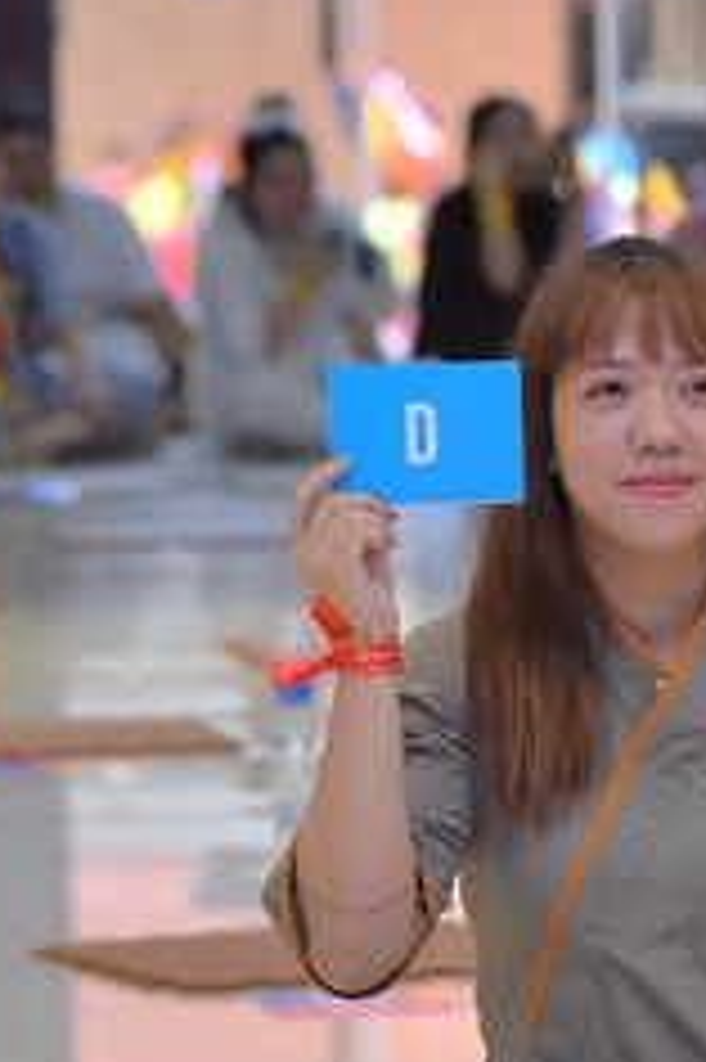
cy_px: 396
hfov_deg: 4.1
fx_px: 9750
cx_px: 695
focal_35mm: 331
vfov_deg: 6.2
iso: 800
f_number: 4.5
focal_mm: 120
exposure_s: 1/200
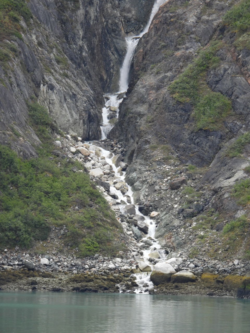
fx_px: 5296
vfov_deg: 3.6
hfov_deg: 2.7
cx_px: 125
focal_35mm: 550
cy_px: 166
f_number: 5
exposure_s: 1/250
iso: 180
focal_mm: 98.1
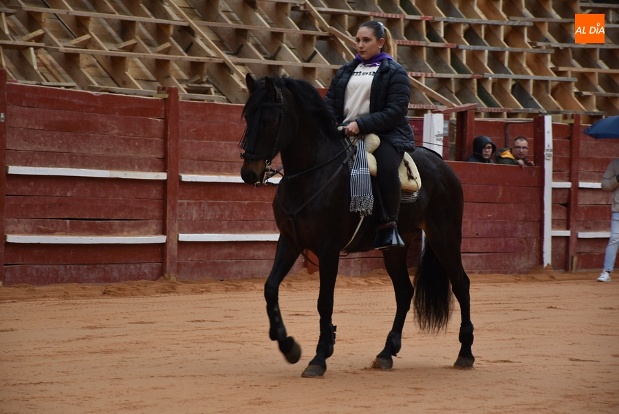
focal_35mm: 150
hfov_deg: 13.7
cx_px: 310
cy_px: 207
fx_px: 2582
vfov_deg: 9.2
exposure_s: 1/80
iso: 400
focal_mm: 100
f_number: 5.6
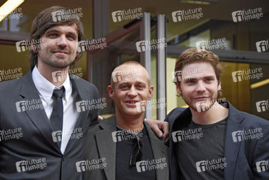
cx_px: 134
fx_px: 920
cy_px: 90
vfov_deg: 11.2
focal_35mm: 123
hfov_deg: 16.6
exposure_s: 1/60
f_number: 5
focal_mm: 82
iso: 200
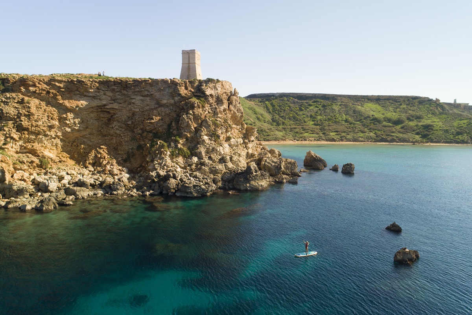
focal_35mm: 24
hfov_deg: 73.8
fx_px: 315
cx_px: 236
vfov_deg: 53.1
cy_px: 158
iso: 100
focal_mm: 8.8
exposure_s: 1/400
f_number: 2.8
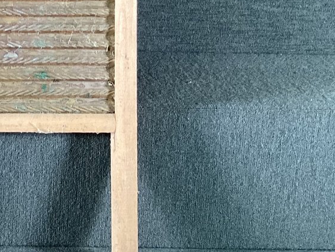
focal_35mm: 84
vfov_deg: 17.1
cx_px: -37
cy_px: -13
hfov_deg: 22.0
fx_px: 813
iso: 125
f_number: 2.4
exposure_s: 1/60
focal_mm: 3.3
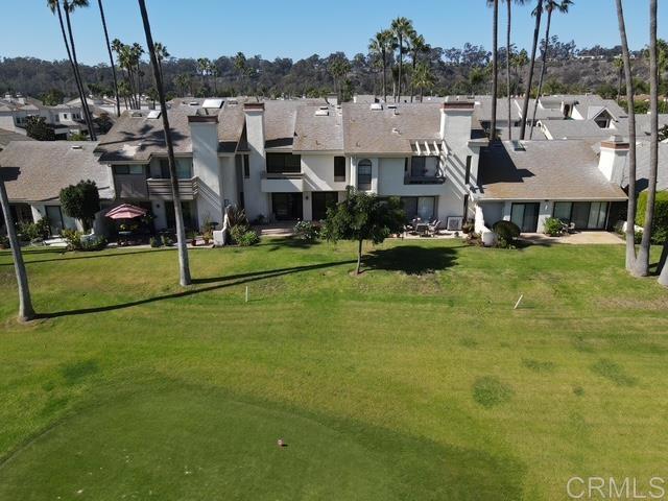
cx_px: 334
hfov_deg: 71.6
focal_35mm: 24
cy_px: 250
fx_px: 463
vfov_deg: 56.8
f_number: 2.8
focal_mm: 4.5
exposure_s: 1/640
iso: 100
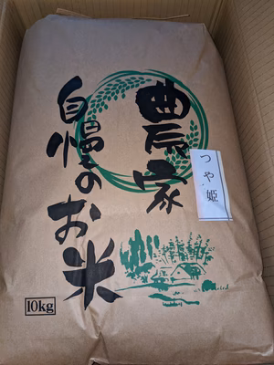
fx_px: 285
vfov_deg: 65.3
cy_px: 182
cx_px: 137
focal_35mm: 27
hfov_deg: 51.4
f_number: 1.73
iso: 234
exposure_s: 1/120
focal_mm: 4.38
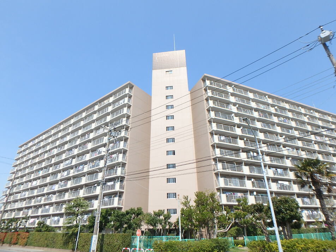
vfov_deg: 63.4
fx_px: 204
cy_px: 126
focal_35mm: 21
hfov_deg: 79.0
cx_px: 168
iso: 125
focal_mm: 3.7
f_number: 3.5
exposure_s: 1/1000
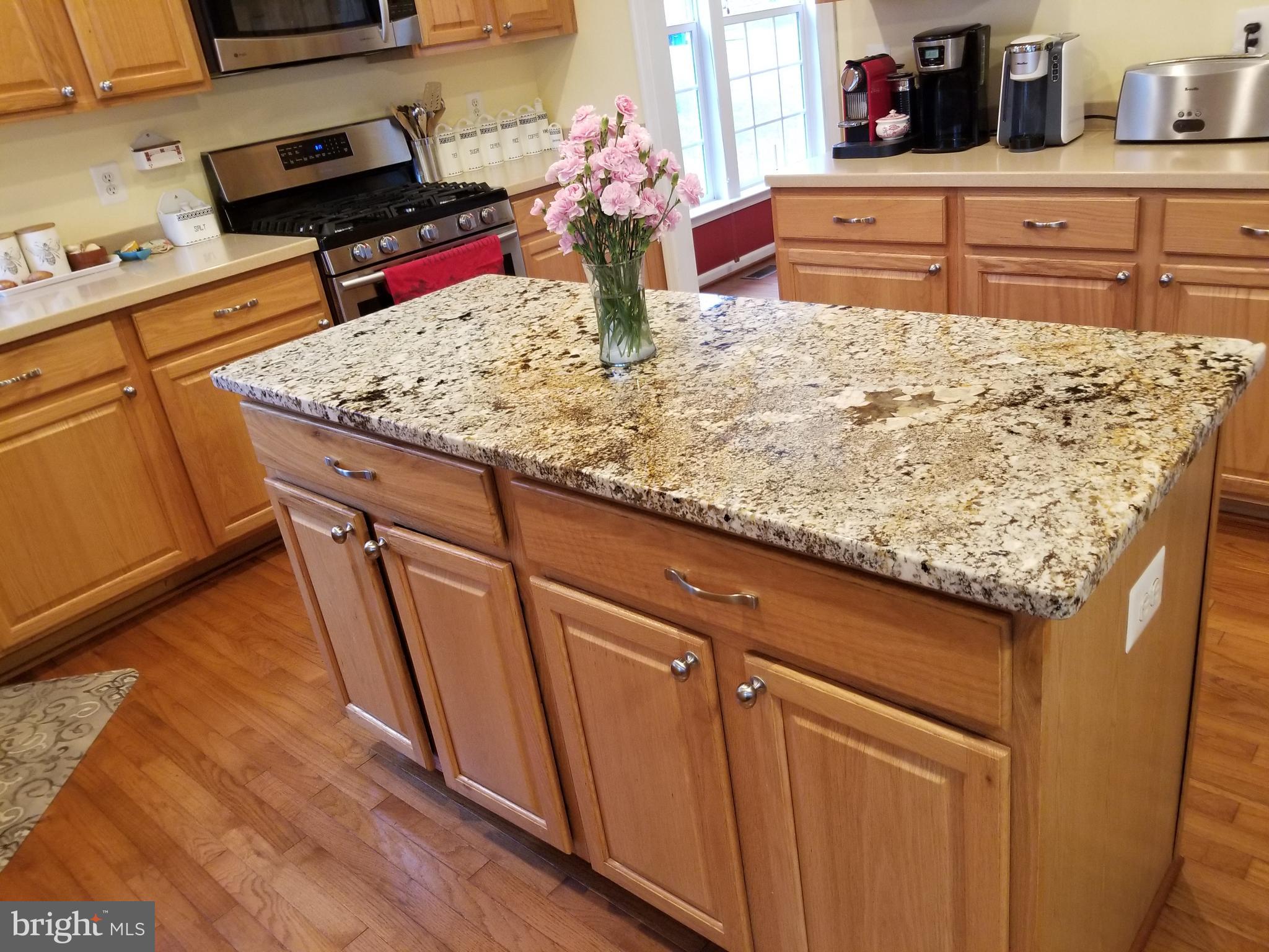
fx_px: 953
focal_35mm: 26
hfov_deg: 67.3
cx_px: 634
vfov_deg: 53.1
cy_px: 476
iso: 160
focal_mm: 4.25
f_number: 1.7
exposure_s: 1/30
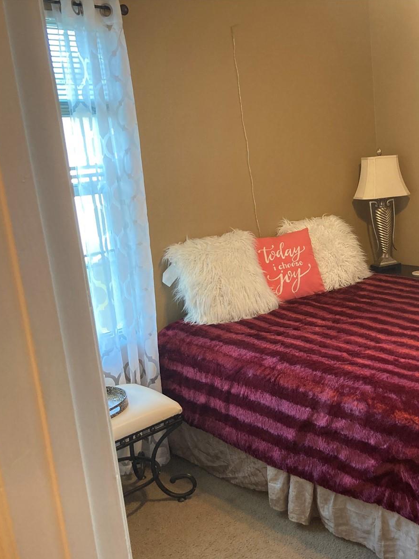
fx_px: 613
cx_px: 358
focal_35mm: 38
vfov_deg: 49.0
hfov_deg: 35.9
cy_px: 284
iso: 160
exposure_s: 1/60
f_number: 1.8
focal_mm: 3.99
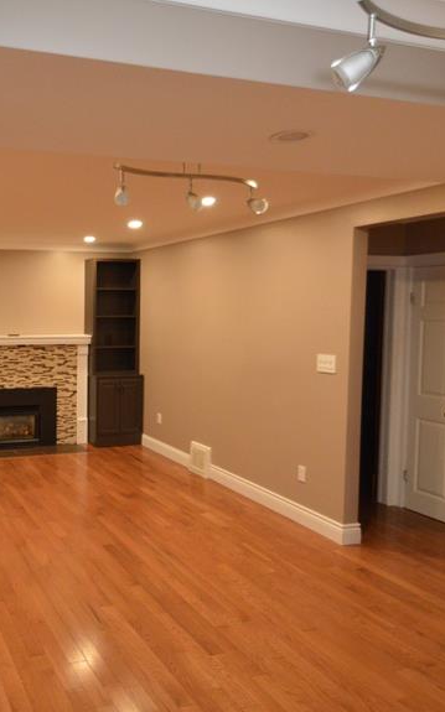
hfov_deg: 38.6
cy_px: 360
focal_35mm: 30
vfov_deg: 63.1
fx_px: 581
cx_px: 33
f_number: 3.5
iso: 1600
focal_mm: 11
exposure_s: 1/60
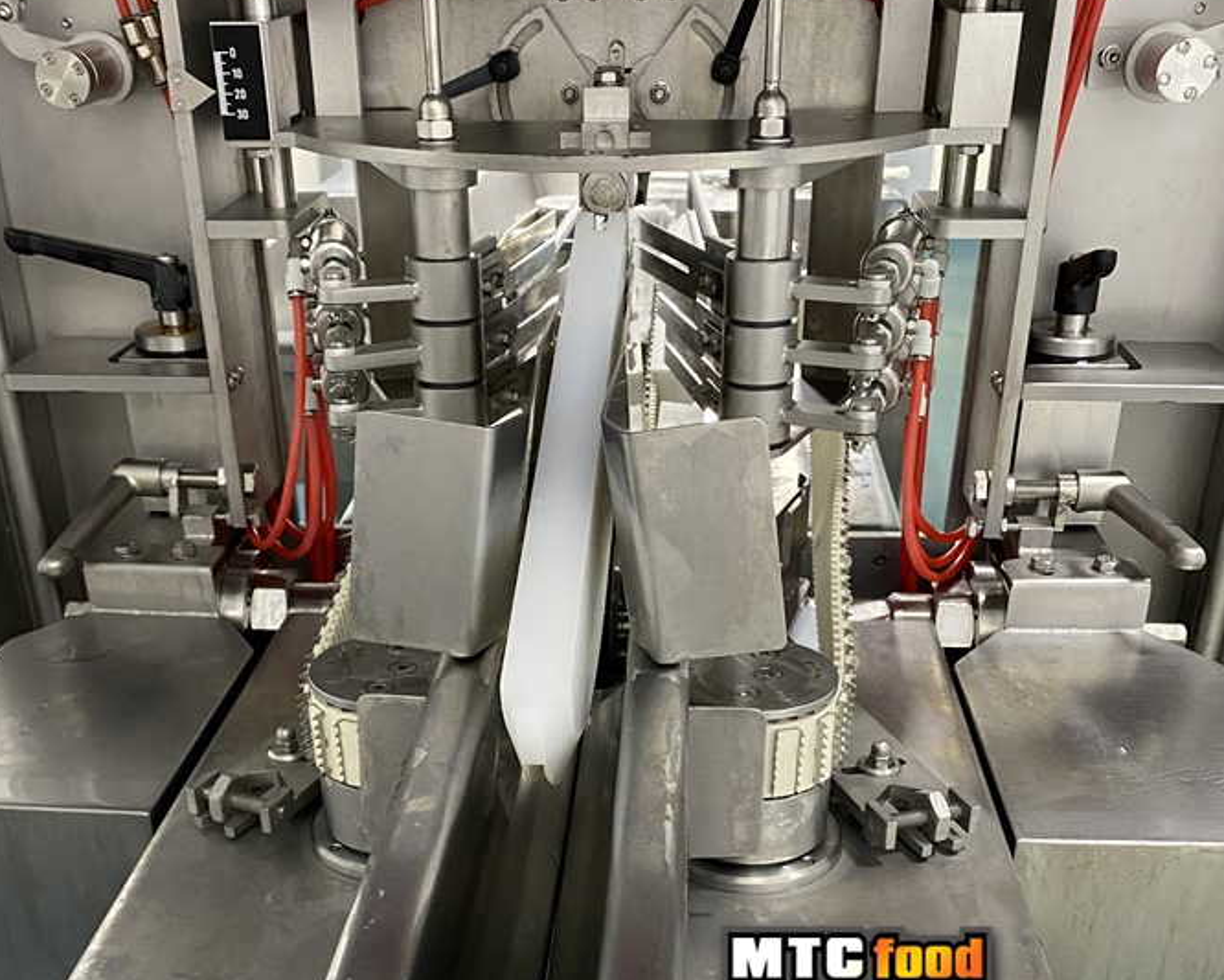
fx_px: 1413
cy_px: 767
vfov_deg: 37.1
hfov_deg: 46.8
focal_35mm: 39
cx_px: 577
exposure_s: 1/60
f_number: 1.8
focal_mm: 4.25
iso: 400
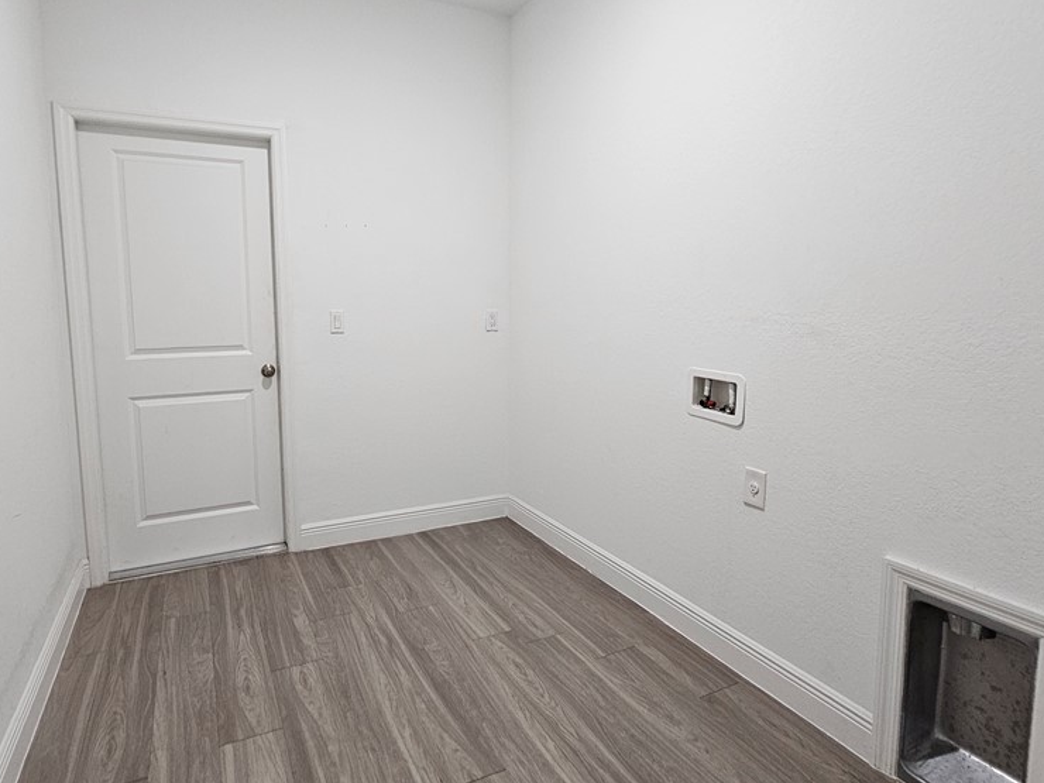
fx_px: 543
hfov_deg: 87.4
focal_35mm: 18
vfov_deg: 71.4
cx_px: 464
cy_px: 356
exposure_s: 1/60
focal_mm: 2.2
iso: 250
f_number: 2.2
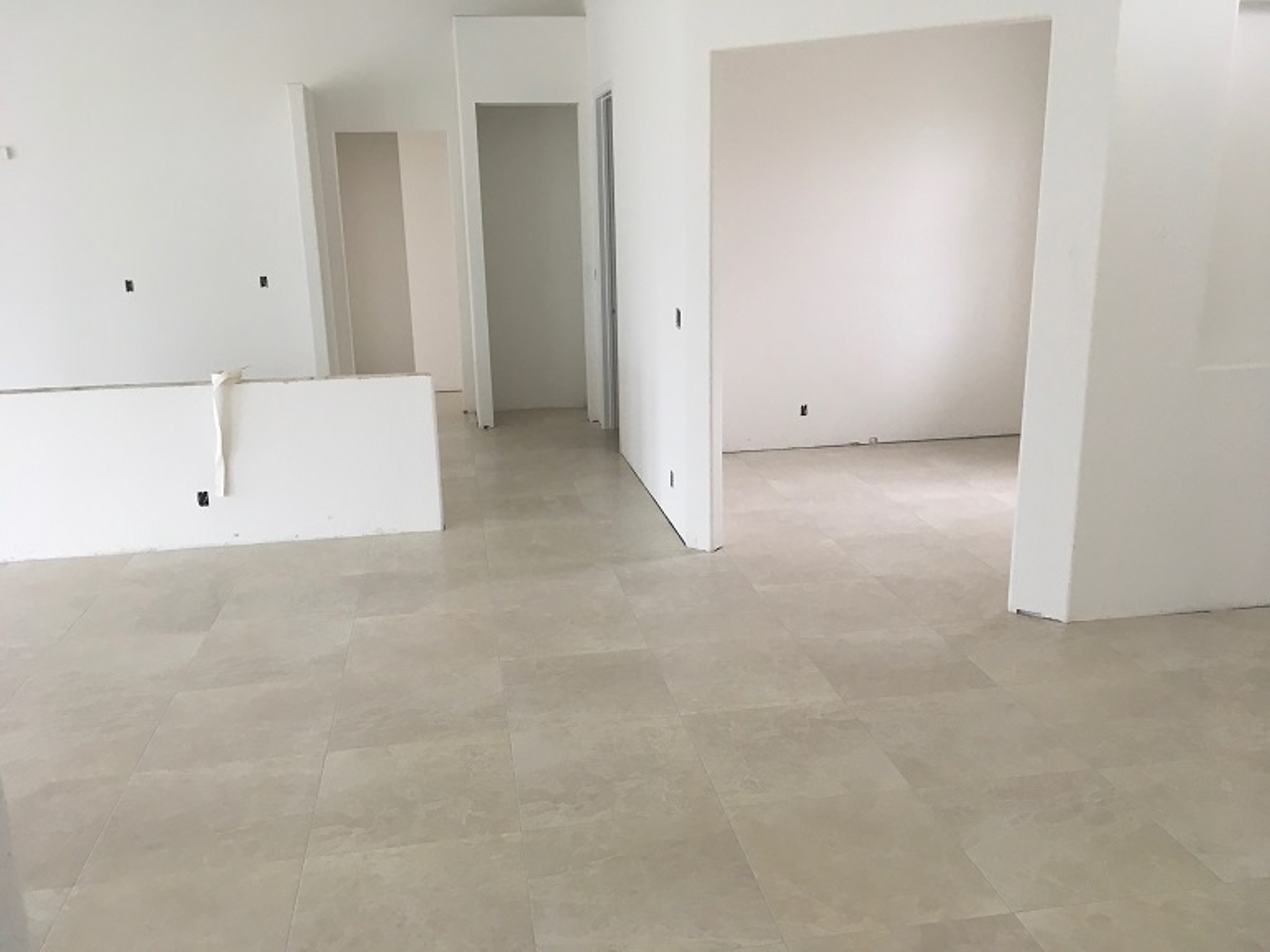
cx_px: 635
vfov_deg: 48.2
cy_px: 476
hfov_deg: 61.7
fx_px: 1064
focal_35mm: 29
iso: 25
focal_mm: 4.15
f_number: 2.2
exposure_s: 1/40
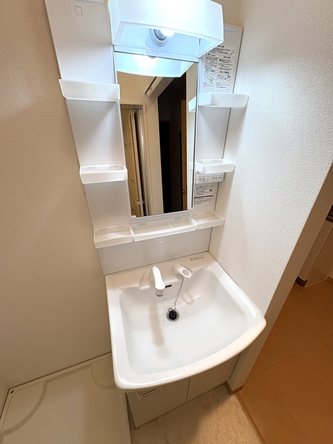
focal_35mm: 14
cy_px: 222
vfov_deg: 102.1
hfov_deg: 85.7
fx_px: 180
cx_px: 166
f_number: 2.2
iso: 100
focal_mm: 2.22
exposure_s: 1/100
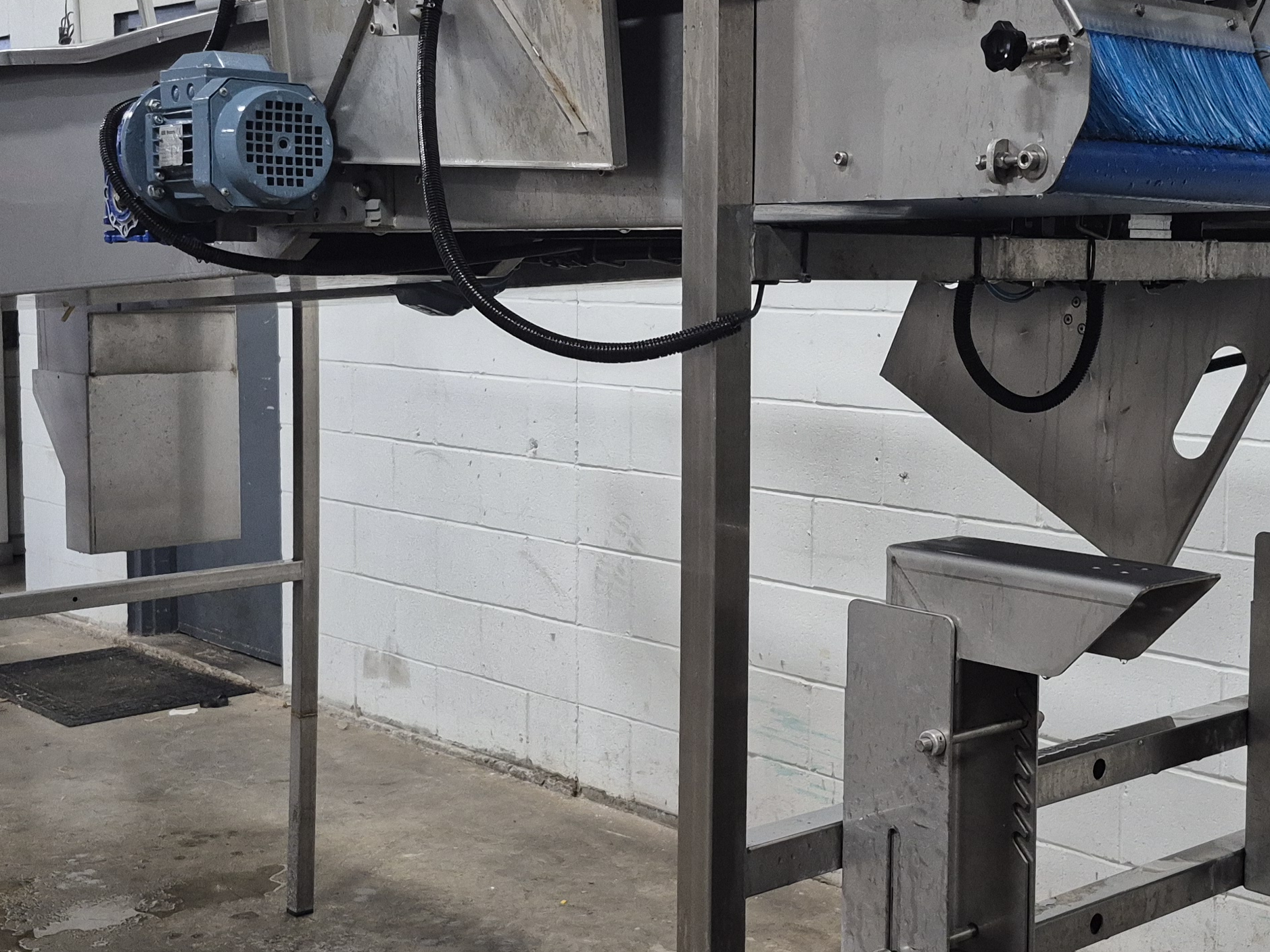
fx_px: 1797
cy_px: 434
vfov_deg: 29.7
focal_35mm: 49
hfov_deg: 38.7
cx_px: 789
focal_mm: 5.4
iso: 250
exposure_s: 1/120
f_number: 1.8
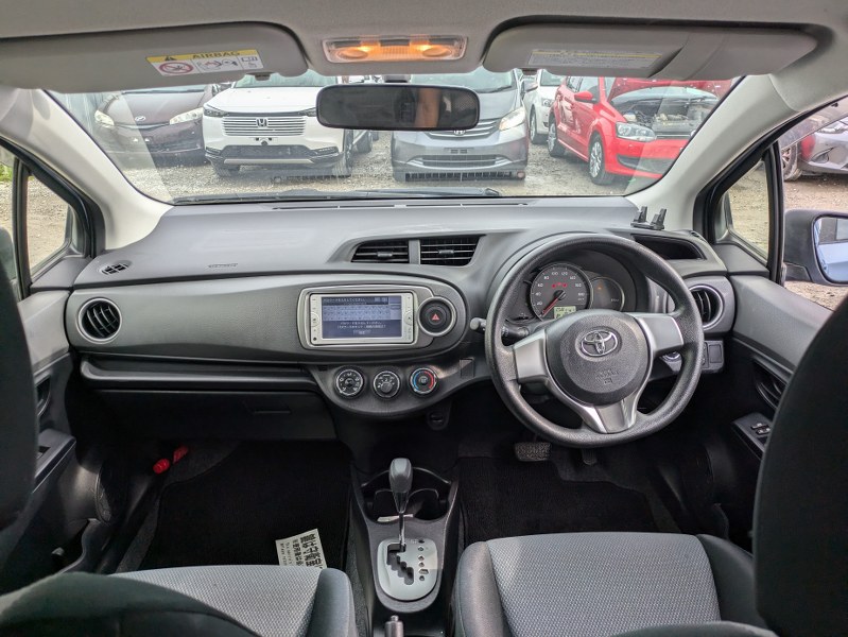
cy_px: 318
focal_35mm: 25
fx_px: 613
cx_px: 424
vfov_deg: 54.9
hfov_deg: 69.4
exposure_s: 1/538
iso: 47
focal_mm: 5.43
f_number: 1.89
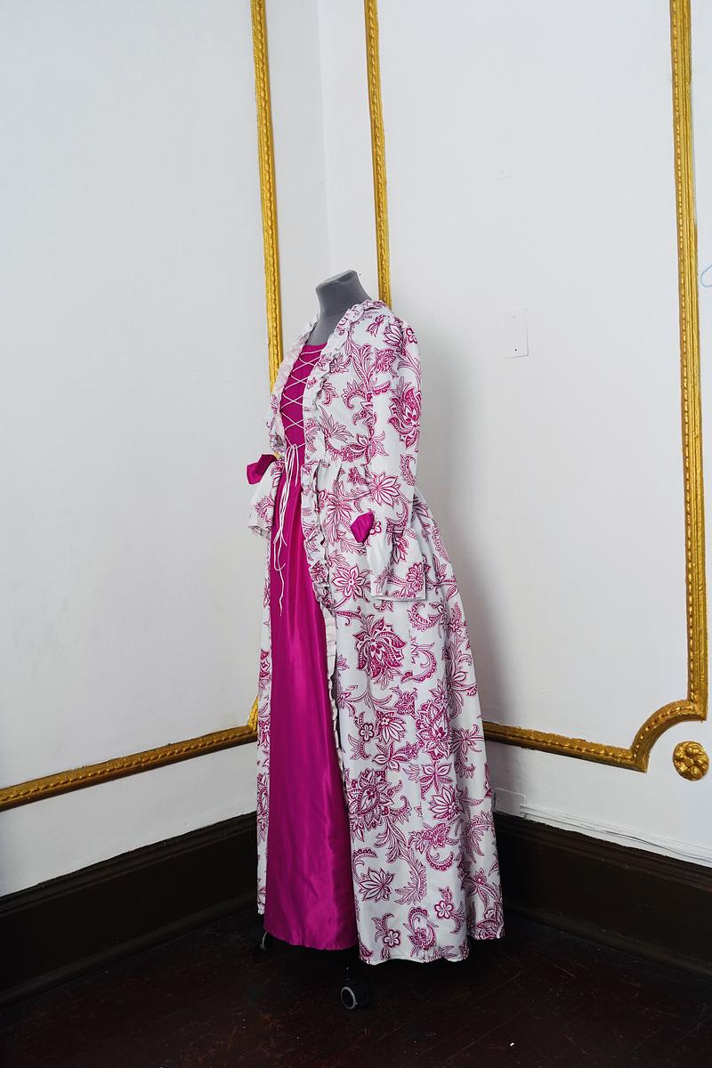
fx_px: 1098
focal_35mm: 37
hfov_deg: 35.9
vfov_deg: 51.9
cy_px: 534
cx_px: 356
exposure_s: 1/160
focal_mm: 37
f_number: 5
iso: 1250
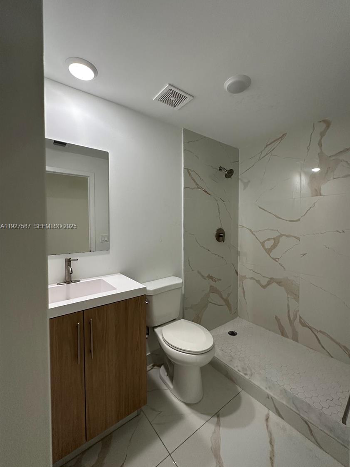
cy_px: 227
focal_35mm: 15
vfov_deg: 98.1
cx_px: 187
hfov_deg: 81.6
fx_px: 202
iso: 200
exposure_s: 1/120
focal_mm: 2.22
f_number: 2.2
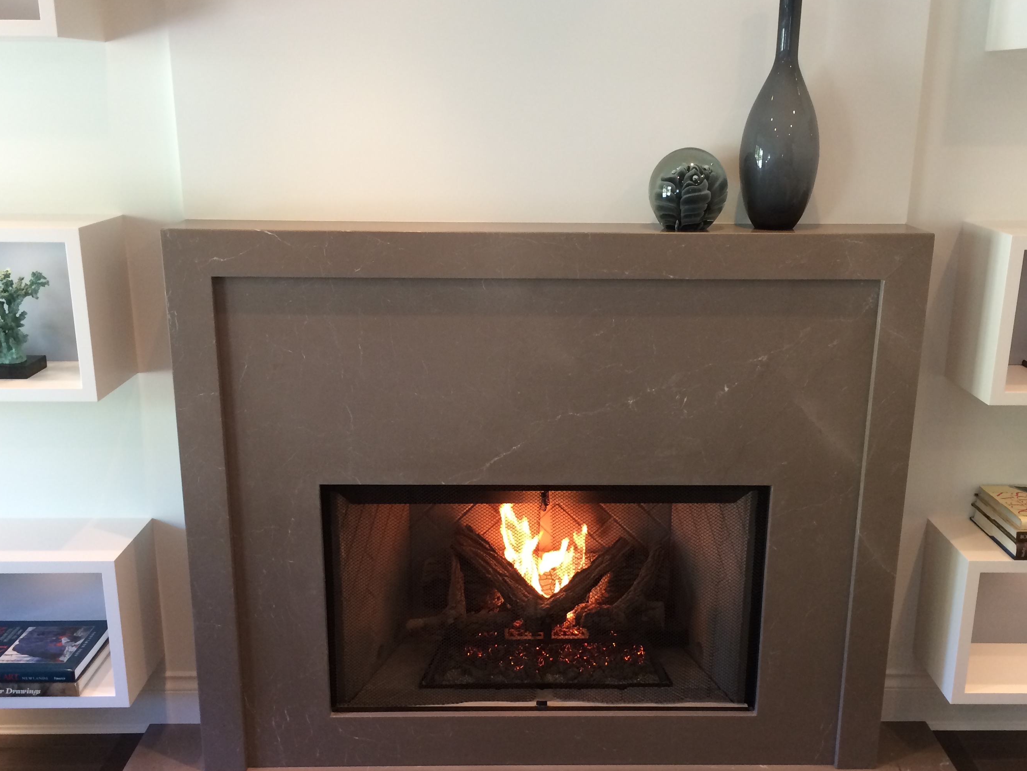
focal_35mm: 37
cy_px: 409
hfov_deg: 50.1
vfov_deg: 38.7
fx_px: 1098
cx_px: 542
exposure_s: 1/30
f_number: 2.2
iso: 100
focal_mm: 4.12
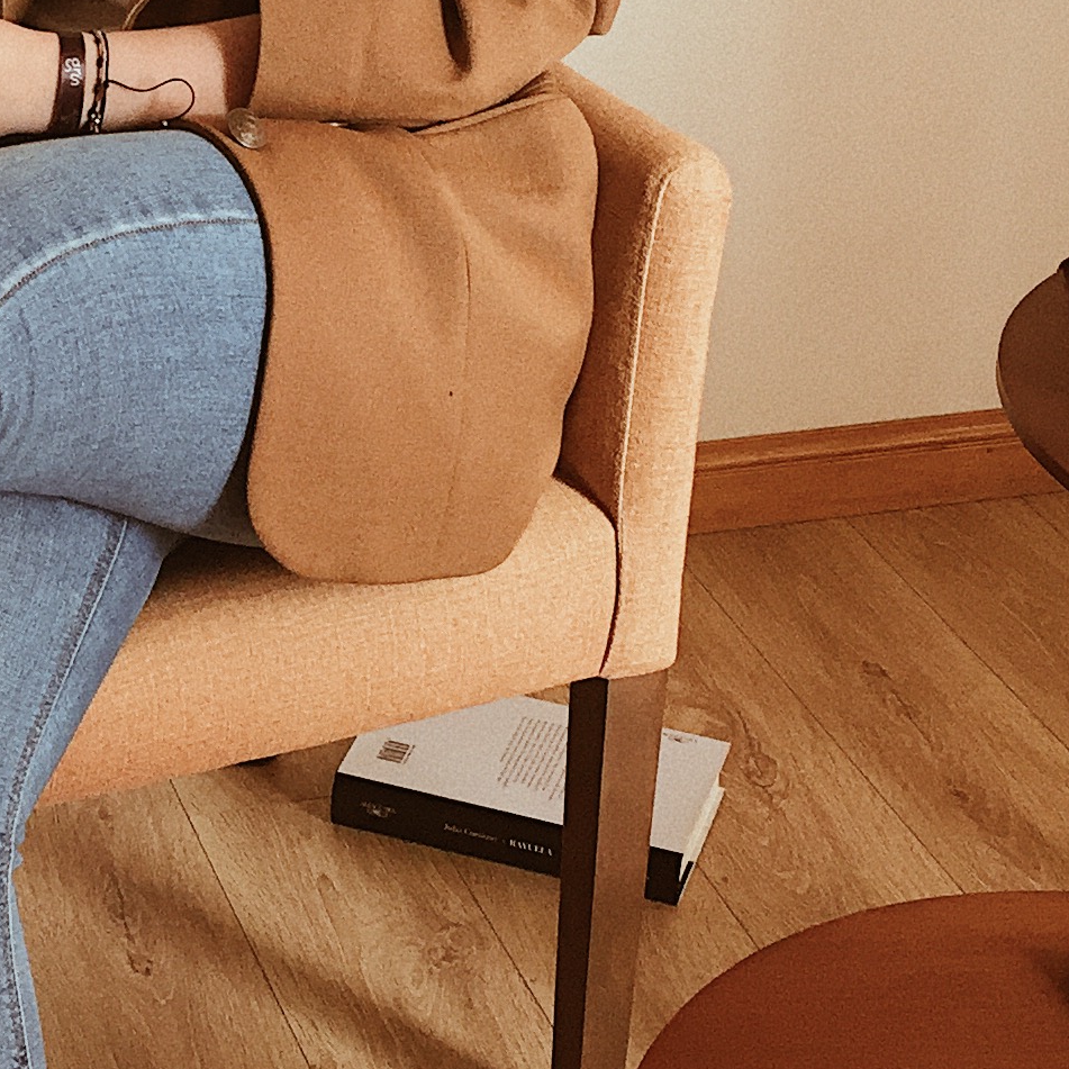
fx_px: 3075
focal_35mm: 88
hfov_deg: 19.5
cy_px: 259
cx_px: 178
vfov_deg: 19.6
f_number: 2.2
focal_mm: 4.15
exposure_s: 1/30
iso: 125
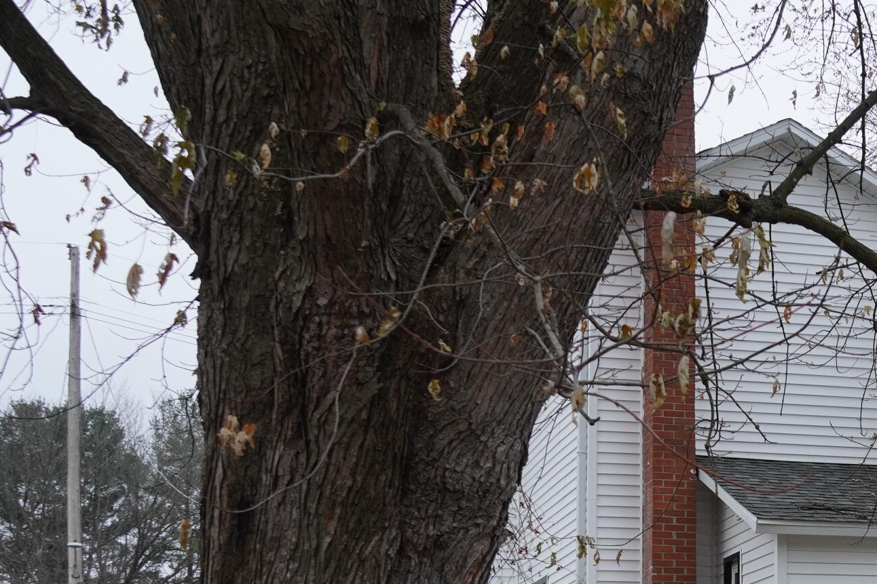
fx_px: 1782
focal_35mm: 73
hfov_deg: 26.2
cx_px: 875
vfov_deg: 18.1
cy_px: 613
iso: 250
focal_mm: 21
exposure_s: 1/160
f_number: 4
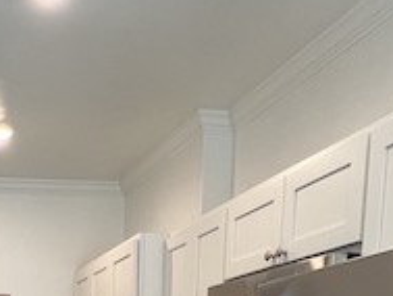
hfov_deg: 32.7
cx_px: 21
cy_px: 484
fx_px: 625
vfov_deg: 21.0
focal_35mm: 55
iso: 200
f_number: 1.8
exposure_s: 1/120
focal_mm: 1.57
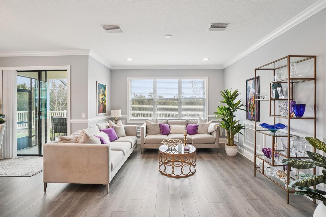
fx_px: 136
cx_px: 163
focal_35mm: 15
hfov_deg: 100.4
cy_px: 108
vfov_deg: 77.3
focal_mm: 10
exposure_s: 1/30
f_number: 8
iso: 250
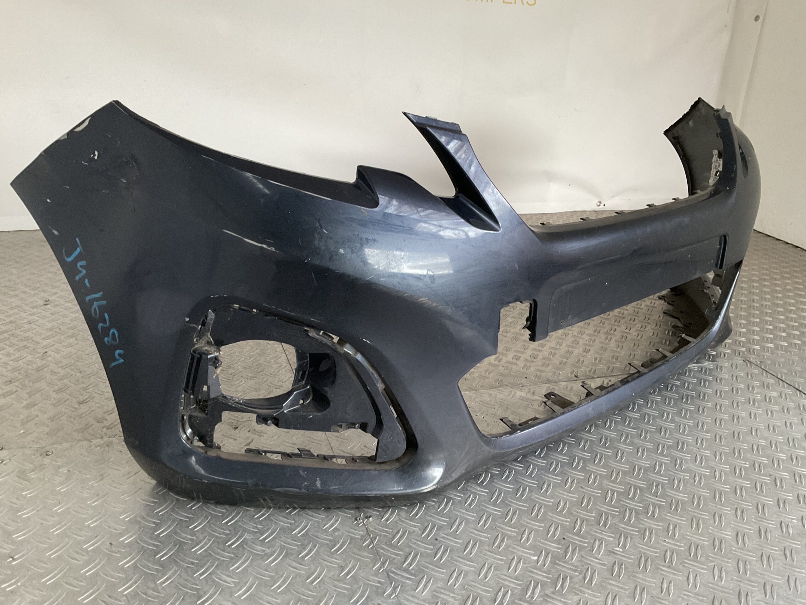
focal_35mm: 29
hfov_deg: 61.7
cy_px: 302
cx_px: 403
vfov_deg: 48.2
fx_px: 675
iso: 200
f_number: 1.8
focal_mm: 3
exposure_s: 1/60
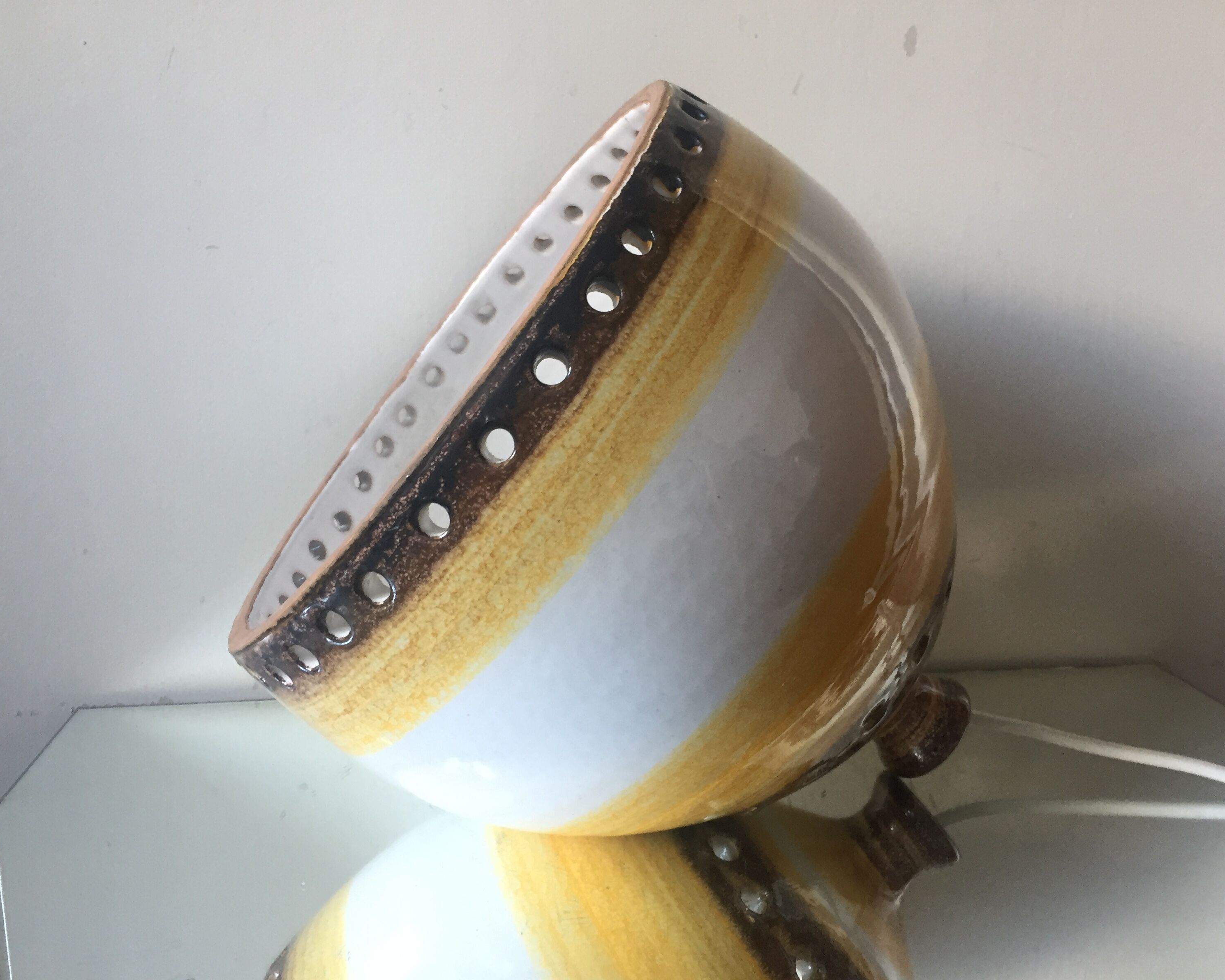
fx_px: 1124
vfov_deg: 47.1
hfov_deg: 57.2
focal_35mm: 31
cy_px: 497
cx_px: 640
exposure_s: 1/33
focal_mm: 4.15
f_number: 2.2
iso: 100
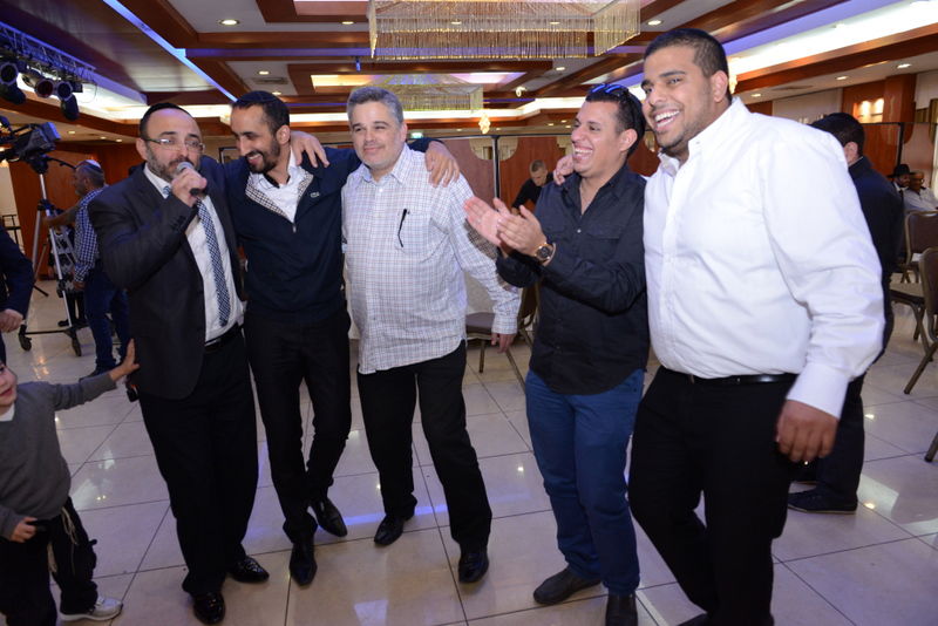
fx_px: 626
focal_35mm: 24
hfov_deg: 73.7
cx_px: 469
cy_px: 313
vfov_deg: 53.2
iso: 1600
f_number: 5
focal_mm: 24
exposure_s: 1/125
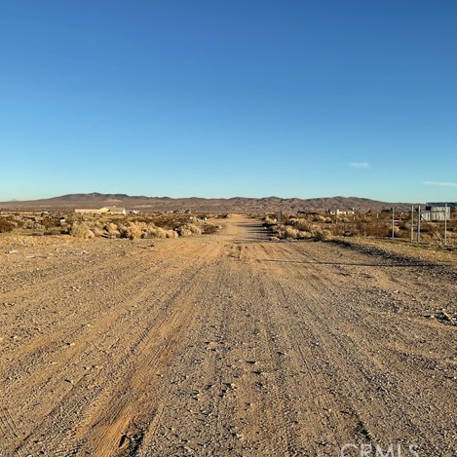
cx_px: 232
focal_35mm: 35
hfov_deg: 47.2
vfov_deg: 47.2
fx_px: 523
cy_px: 233
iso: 16
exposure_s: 1/1912
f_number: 1.8
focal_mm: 3
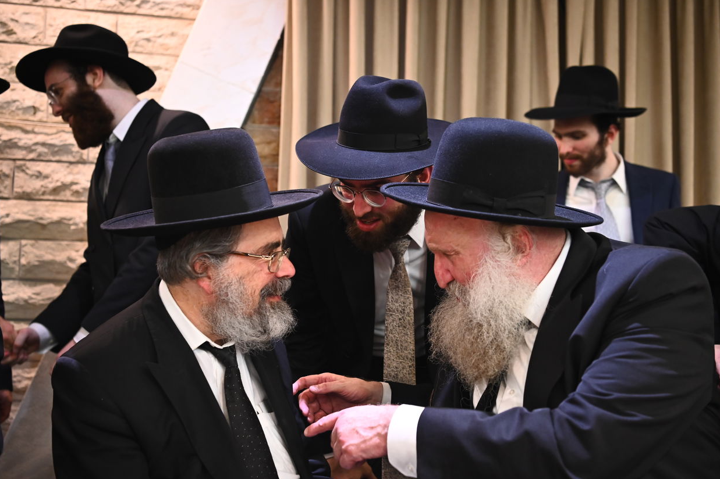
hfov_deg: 45.4
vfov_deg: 31.2
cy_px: 259
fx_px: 860
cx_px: 377
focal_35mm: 43
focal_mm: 38
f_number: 2.8
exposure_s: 1/160
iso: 2000
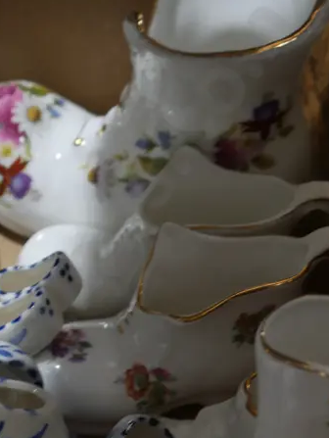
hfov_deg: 13.3
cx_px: 3
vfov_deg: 17.6
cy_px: 380
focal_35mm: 110
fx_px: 1392
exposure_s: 1/60
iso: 400
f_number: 5.2
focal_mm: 24
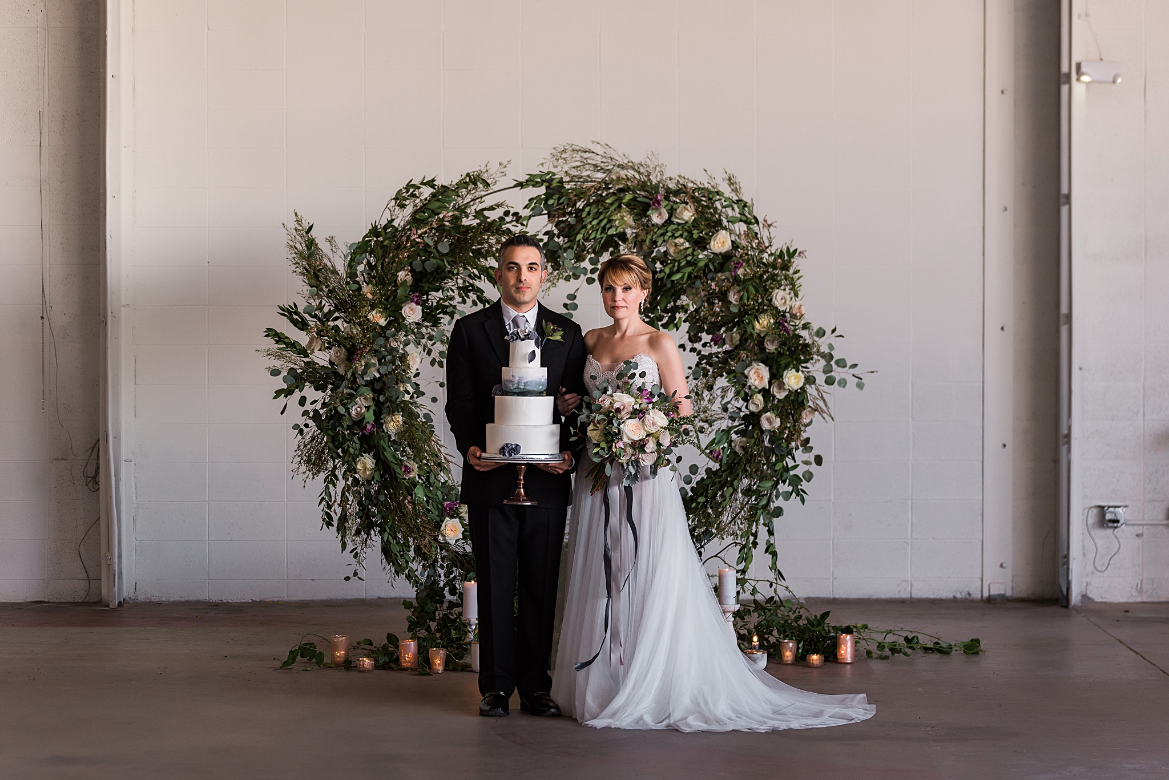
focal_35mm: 98
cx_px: 584
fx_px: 3183
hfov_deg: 20.8
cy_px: 390
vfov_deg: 14.0
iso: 400
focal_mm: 98
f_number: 3.5
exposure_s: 1/200
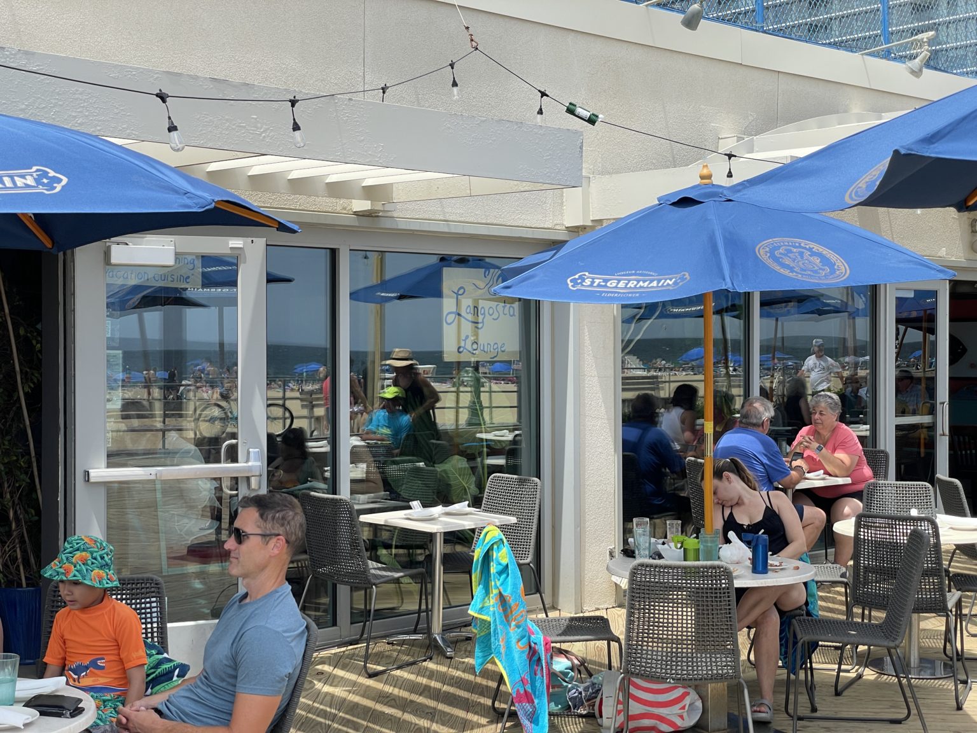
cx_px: 488
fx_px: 1468
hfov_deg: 36.8
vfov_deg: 28.0
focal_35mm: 52
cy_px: 366
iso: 25
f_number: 2
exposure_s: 1/999
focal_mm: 6
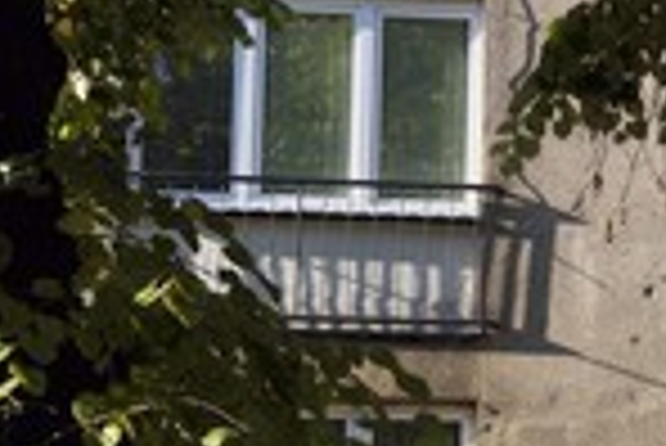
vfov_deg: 10.7
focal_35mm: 125
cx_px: 792
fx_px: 2315
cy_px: 599
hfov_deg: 15.8
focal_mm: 44
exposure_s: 1/250
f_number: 7.1
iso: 200
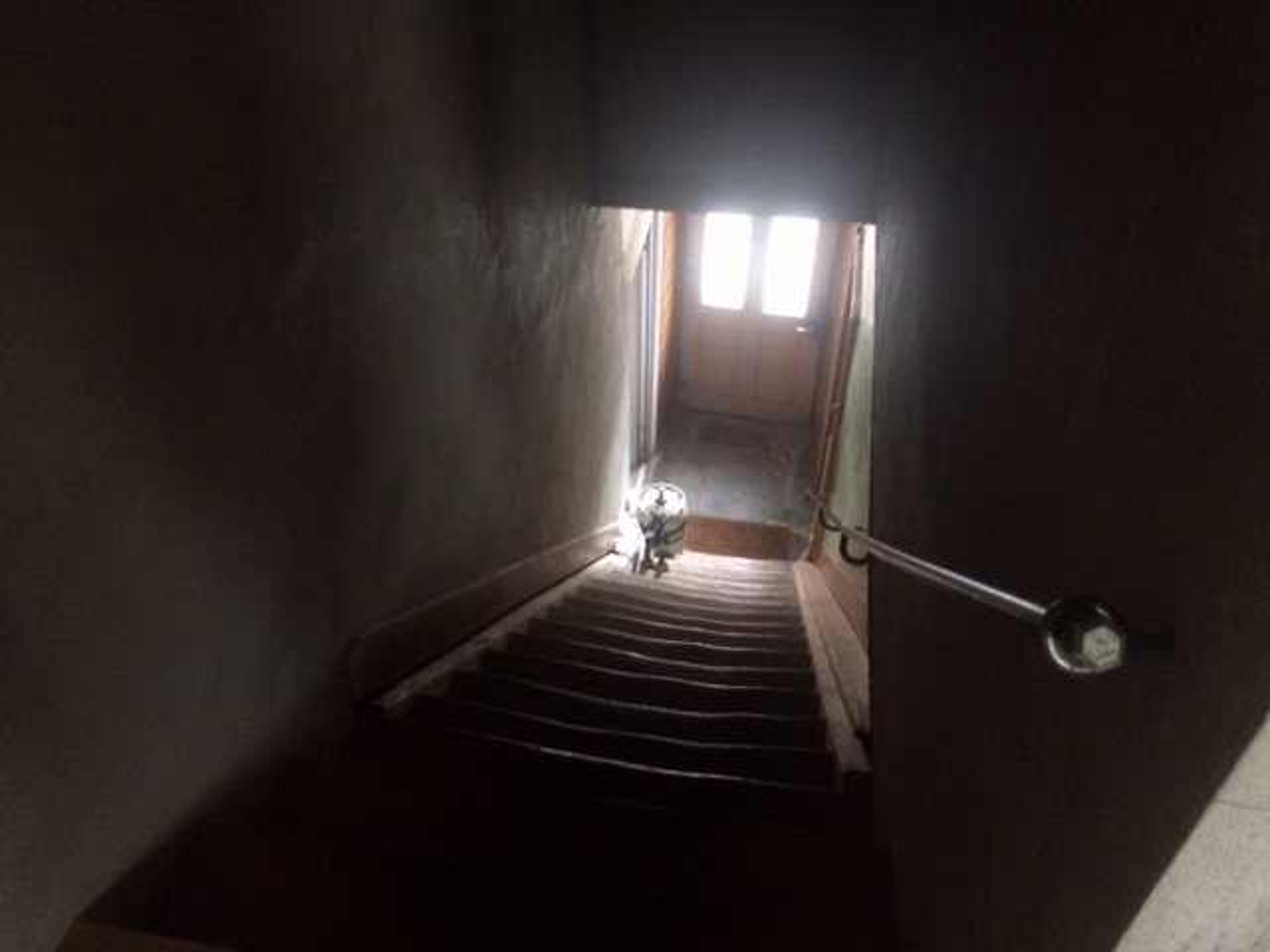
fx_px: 1064
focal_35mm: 29
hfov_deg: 61.7
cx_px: 635
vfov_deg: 48.2
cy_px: 476
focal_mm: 4.15
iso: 400
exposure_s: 1/17
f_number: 2.2
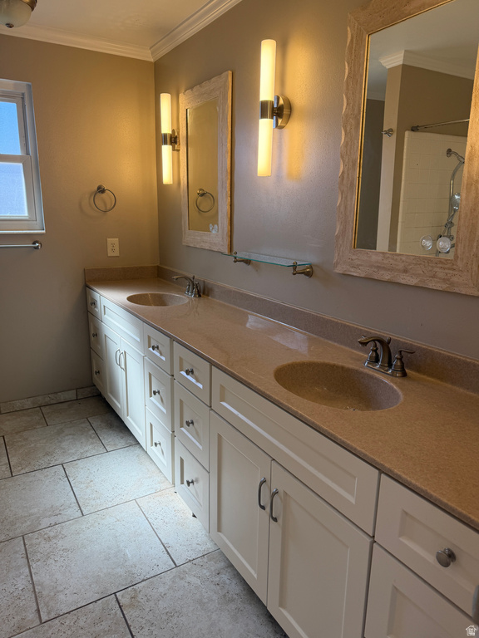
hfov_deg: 56.8
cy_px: 319
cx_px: 240
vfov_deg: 71.6
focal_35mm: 24
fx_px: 443
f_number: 1.78
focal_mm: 6.76
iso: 80
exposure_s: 1/178
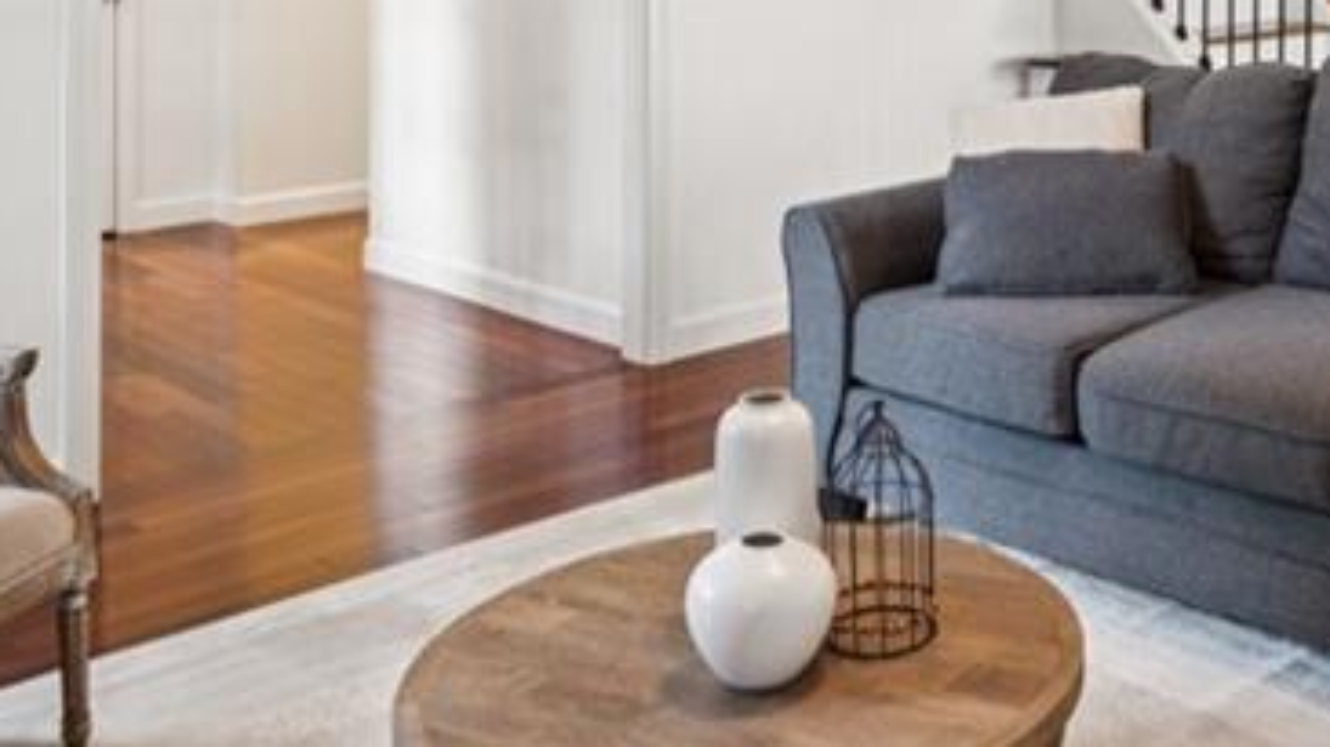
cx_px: 1151
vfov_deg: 23.1
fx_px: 1657
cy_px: -166
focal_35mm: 47
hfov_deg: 40.9
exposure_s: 1/15
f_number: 5.6
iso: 400
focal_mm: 16
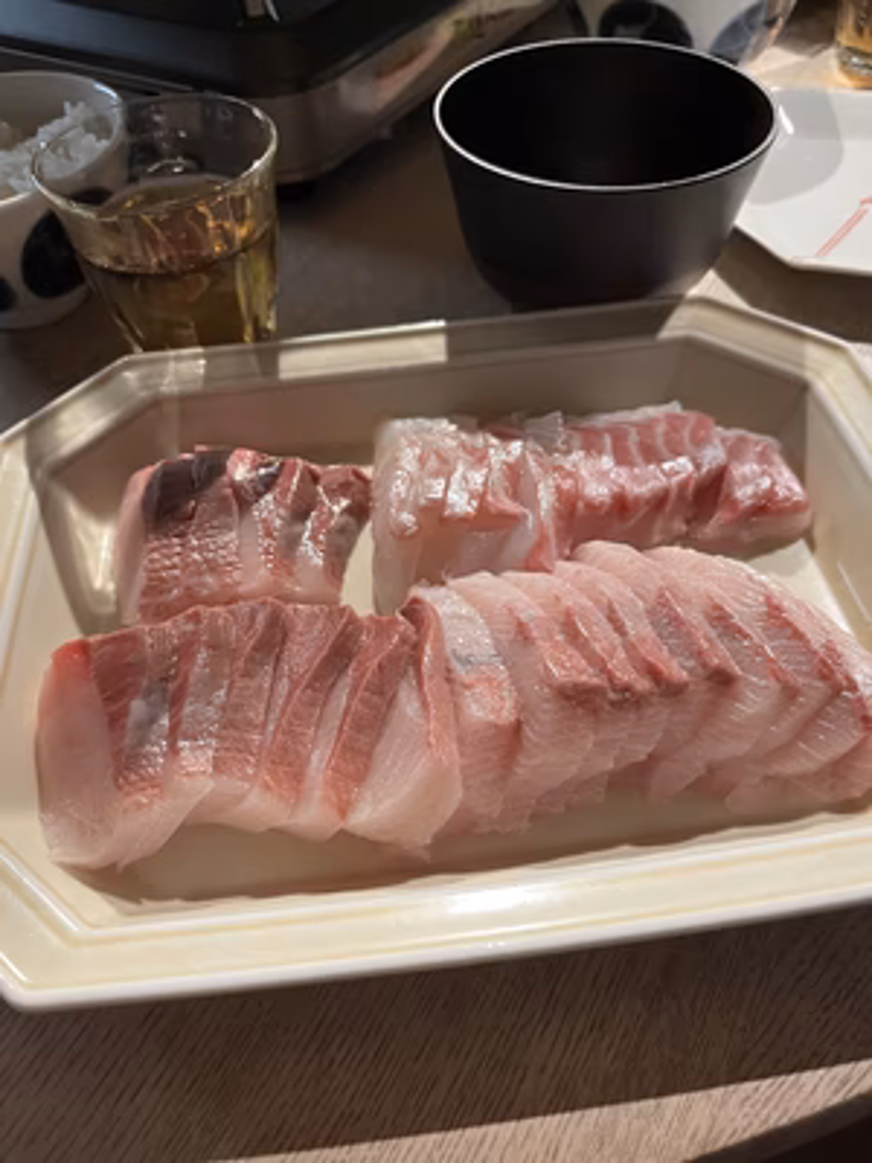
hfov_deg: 53.1
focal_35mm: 26
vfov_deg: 67.3
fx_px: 873
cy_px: 582
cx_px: 436
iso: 160
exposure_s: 1/60
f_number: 1.6
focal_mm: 5.1
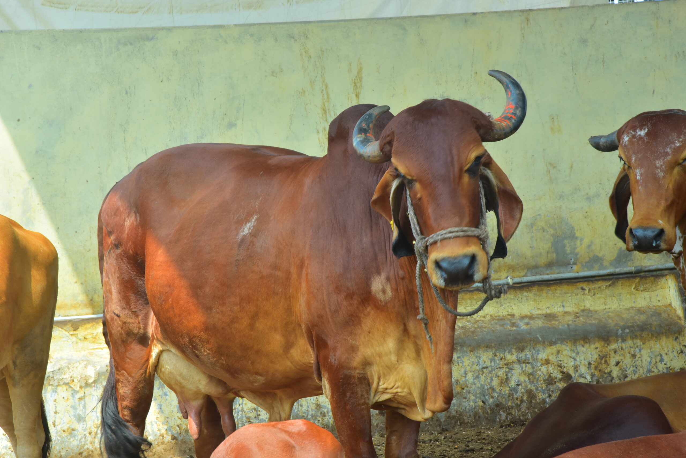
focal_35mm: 120
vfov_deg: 11.4
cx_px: 343
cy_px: 229
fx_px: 2287
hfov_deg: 17.1
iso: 500
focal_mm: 120
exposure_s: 1/100
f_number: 8
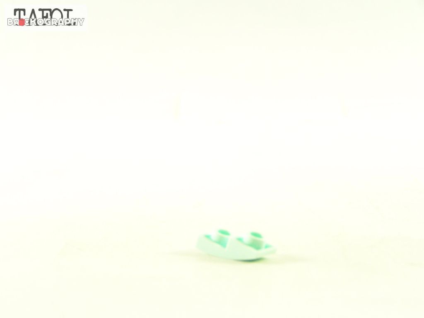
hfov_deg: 23.8
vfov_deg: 18.0
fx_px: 1004
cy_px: 159
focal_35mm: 82
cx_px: 212
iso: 400
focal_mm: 13.7
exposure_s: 1/60
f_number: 3.2
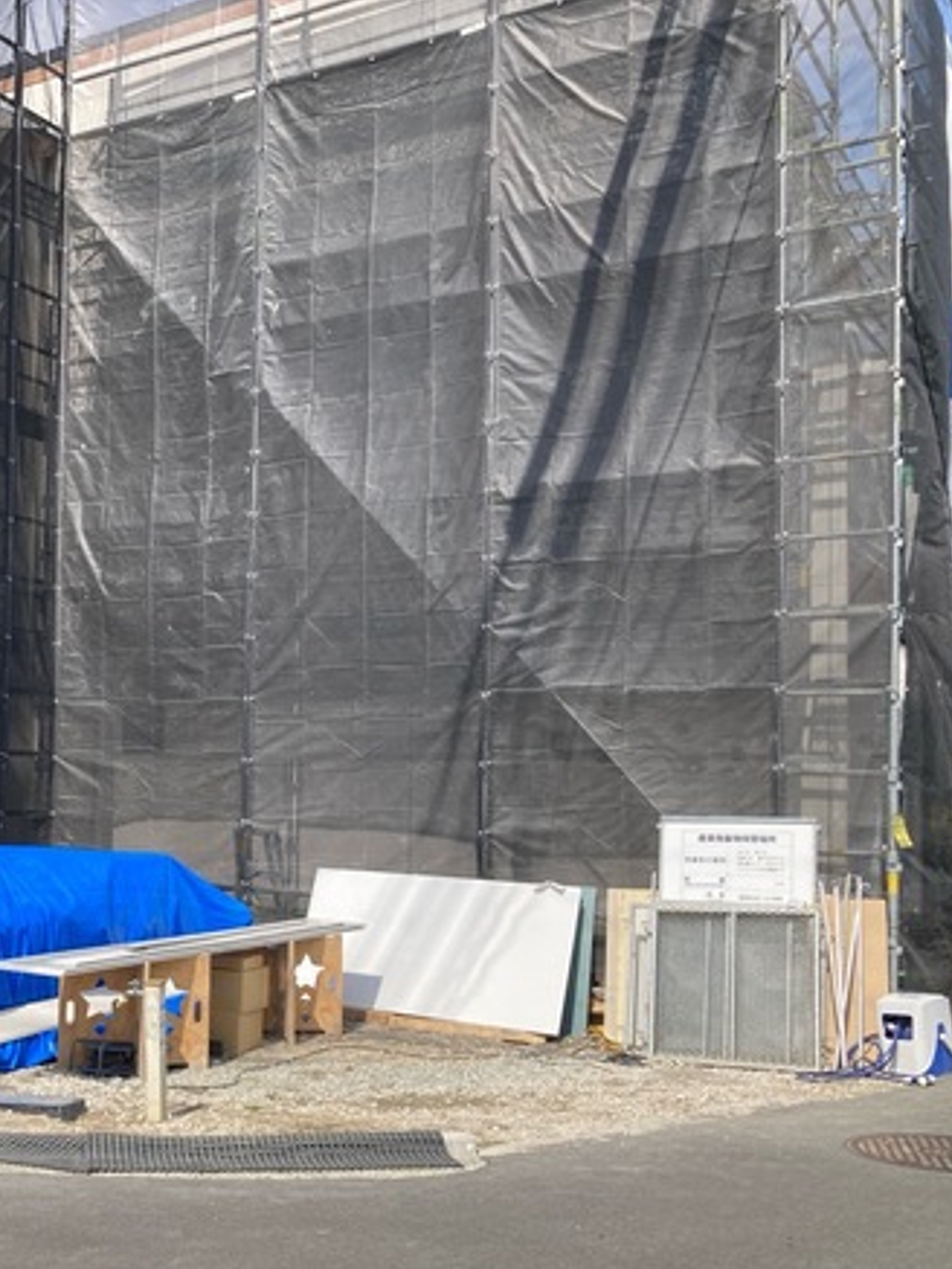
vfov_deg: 45.7
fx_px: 1503
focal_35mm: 41
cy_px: 694
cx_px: 151
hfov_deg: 33.8
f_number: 1.8
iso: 20
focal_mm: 3.99
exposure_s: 1/1473
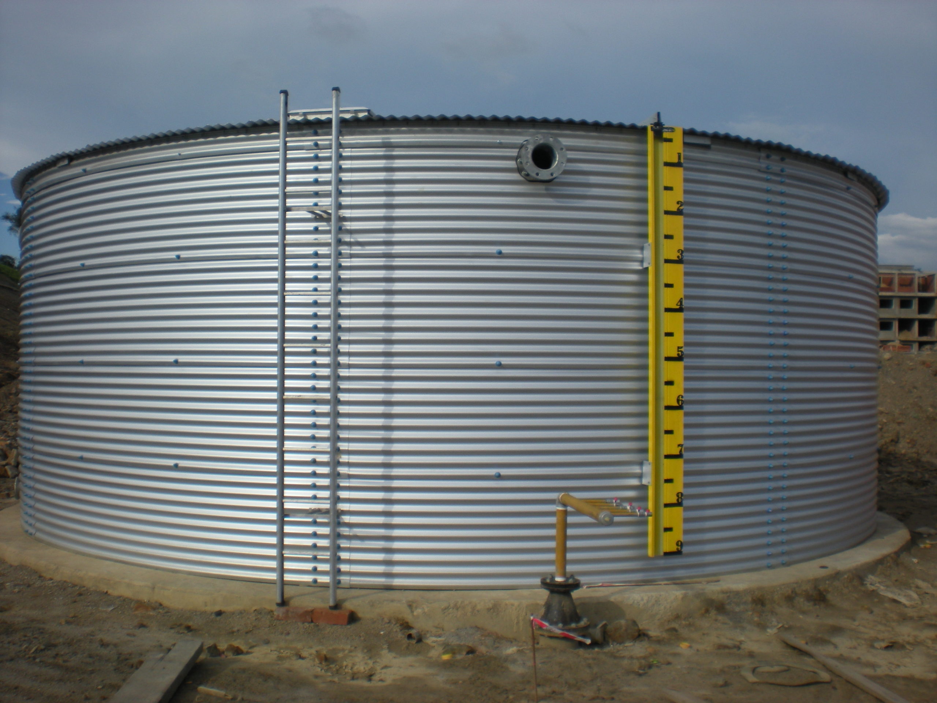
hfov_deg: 49.0
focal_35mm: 38
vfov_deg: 37.7
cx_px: 468
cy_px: 352
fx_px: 1029
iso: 64
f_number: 4.6
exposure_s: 1/569
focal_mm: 6.3
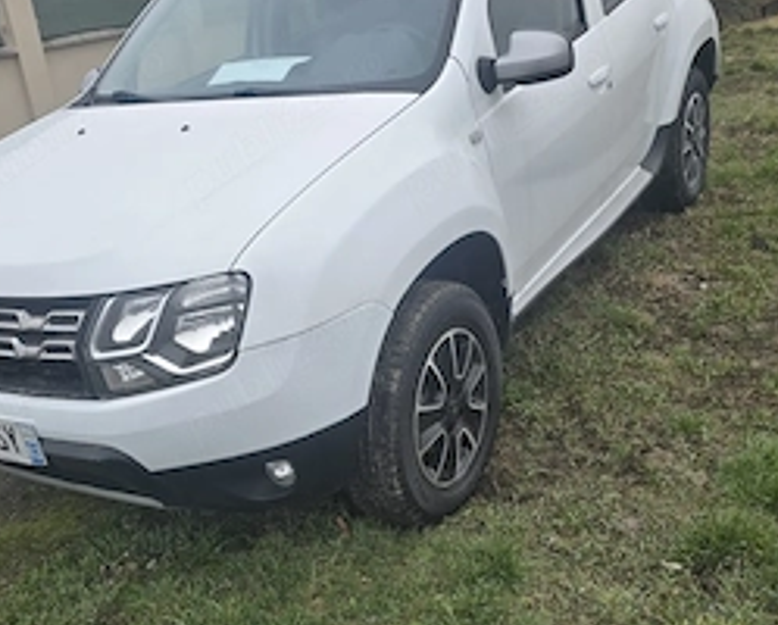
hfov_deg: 50.2
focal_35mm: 36
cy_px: 416
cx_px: 394
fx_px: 830
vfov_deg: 40.7
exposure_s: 1/180
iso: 20
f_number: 1.7
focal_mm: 6.3
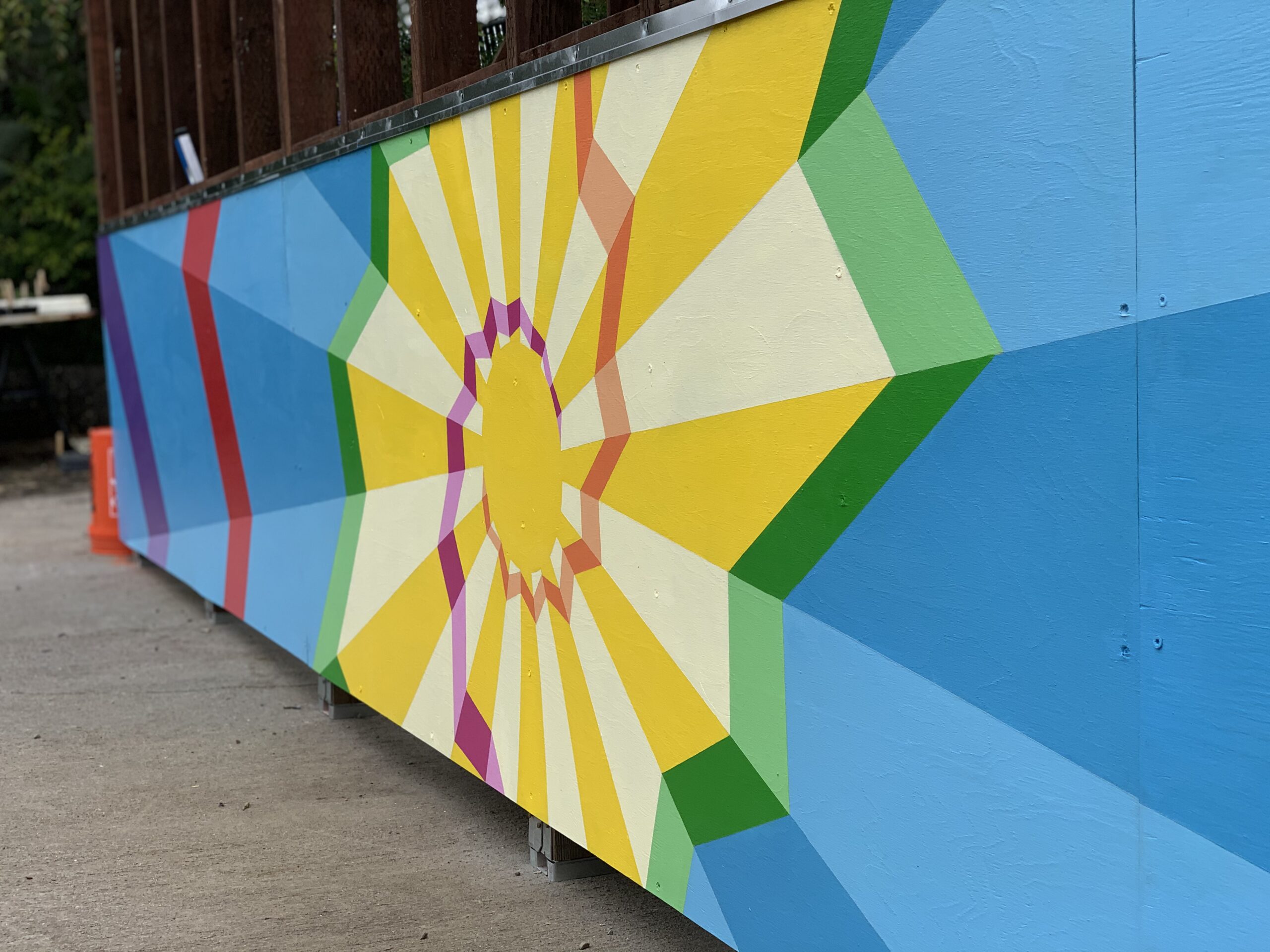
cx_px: 635
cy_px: 476
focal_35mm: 52
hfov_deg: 36.8
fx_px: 1908
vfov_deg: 28.0
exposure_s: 1/1332
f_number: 2.4
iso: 16
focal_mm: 6
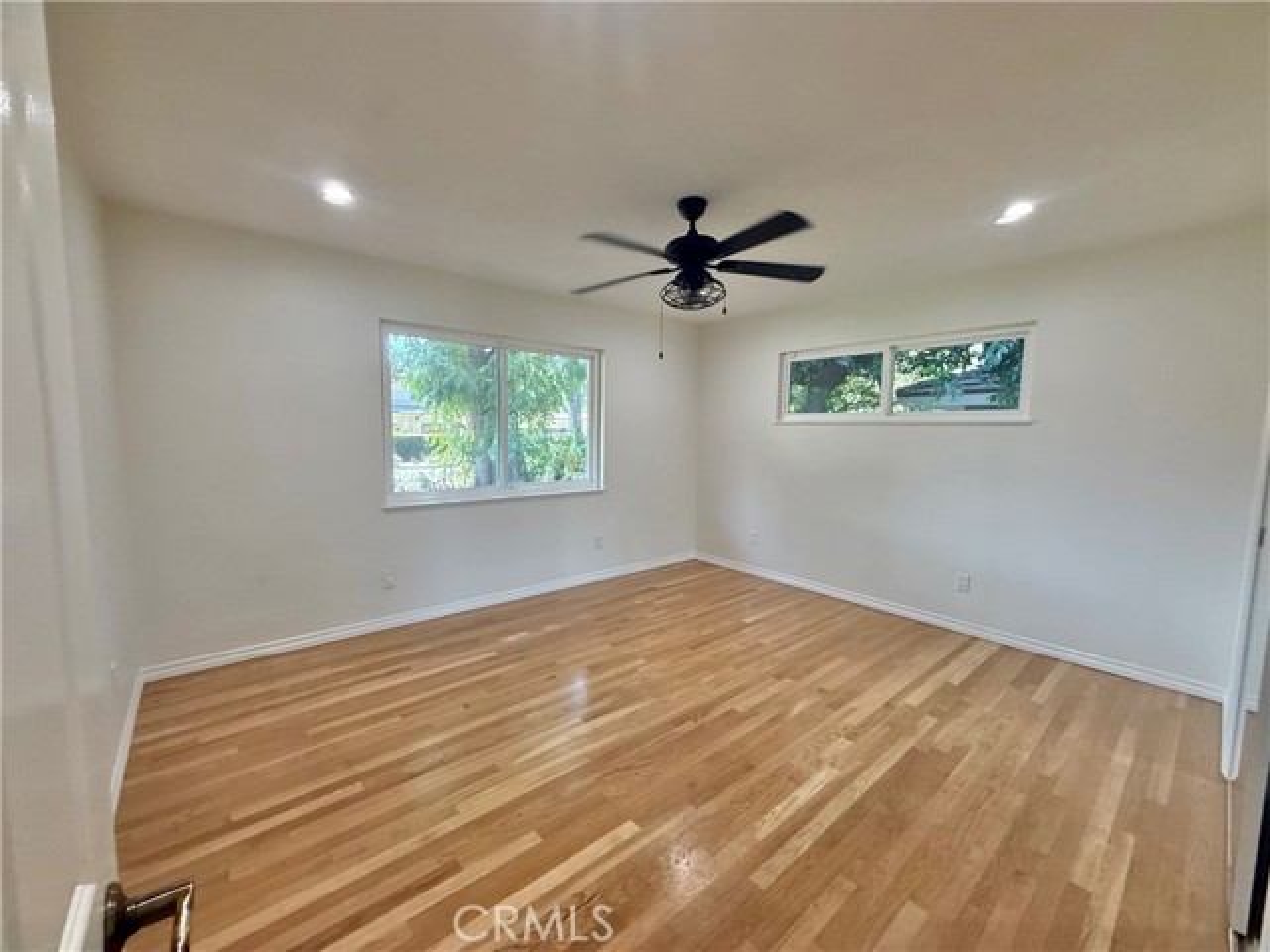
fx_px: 514
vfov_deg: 85.7
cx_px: 635
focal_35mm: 14
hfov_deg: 102.1
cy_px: 476
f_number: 2.2
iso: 200
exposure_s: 1/120
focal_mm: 2.22
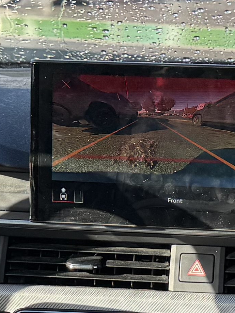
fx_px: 1349
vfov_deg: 13.2
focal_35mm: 149
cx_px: 156
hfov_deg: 10.0
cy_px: 139
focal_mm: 6.76
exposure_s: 1/715
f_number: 1.78
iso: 100
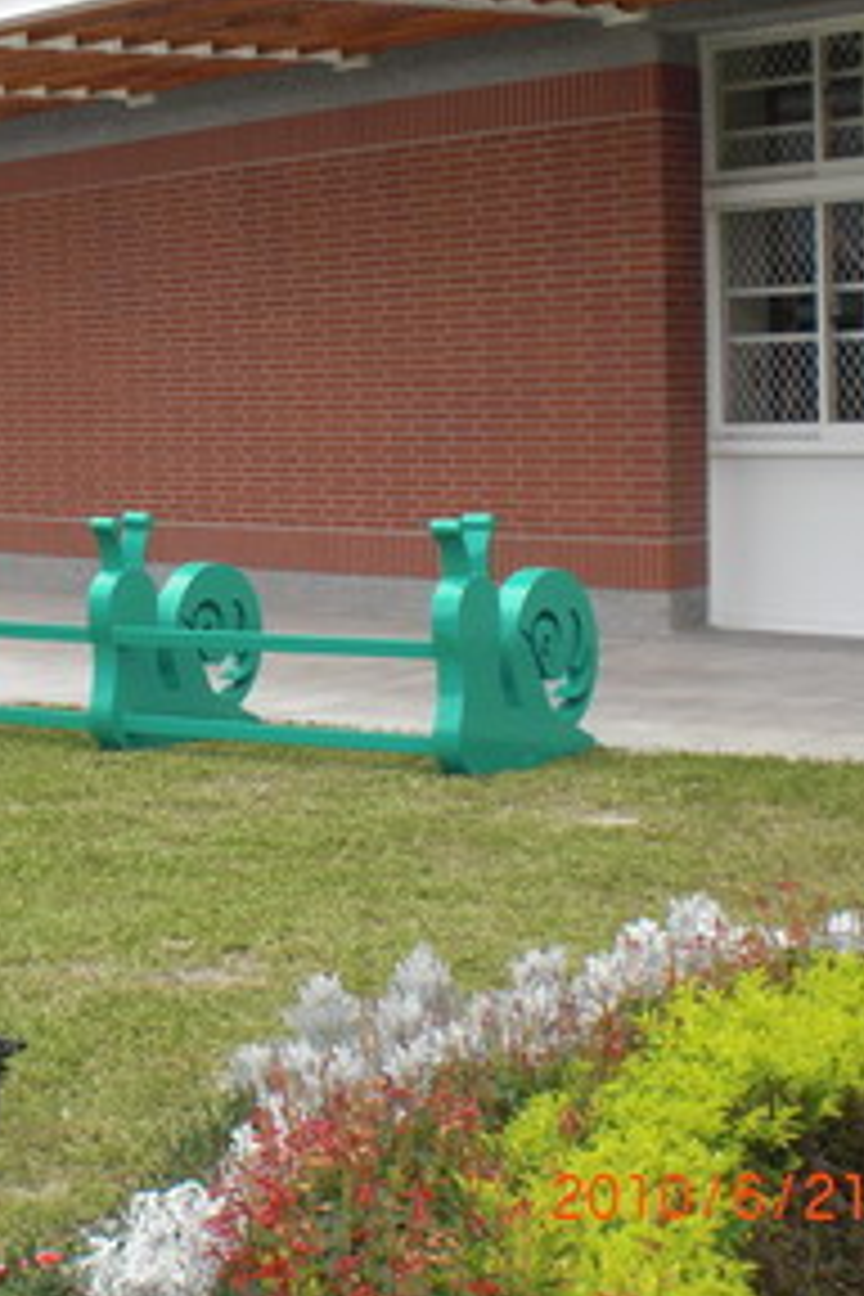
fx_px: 2628
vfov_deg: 27.6
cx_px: 72
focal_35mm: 73
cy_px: 484
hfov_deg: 18.3
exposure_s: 1/200
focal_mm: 6.3
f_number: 5.6
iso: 64
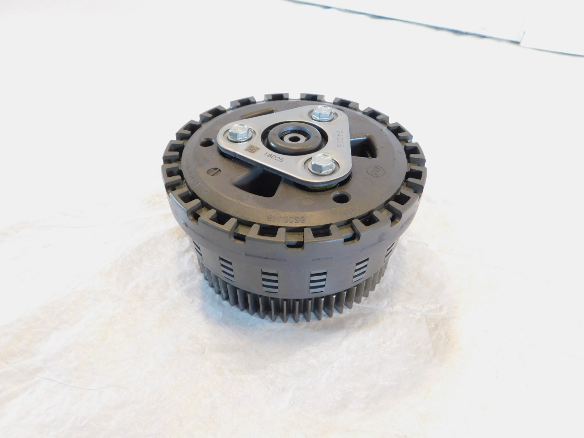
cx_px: 292
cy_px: 219
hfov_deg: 73.9
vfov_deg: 58.9
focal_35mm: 23
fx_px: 388
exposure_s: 1/30
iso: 250
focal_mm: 4
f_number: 3
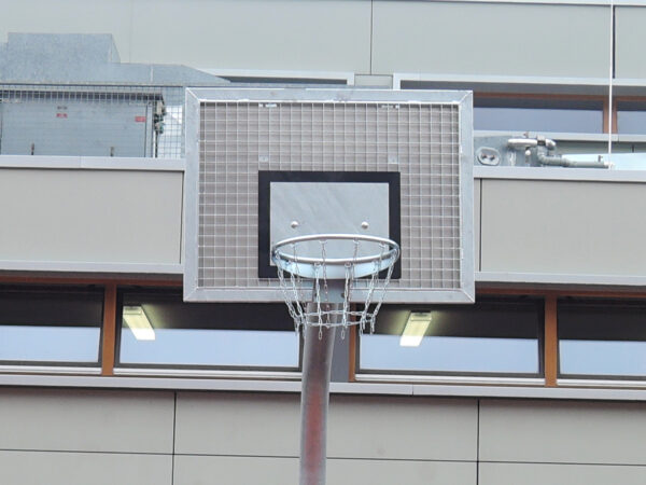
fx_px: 448
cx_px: 323
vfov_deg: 56.8
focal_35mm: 24
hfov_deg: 71.6
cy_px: 242
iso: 80
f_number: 2.8
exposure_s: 1/320
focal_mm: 5.1
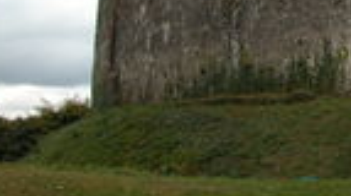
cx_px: 457
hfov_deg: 18.6
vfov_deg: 11.3
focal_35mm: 107
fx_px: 995
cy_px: 54
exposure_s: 1/146
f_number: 4.5
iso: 100
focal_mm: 9
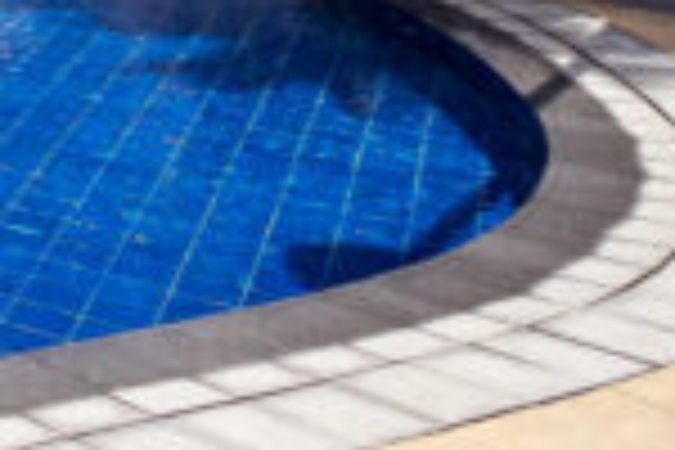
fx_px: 1537
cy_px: -378
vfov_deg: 14.5
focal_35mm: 82
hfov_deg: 16.0
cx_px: -828
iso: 400
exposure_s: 1/800
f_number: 9
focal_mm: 16
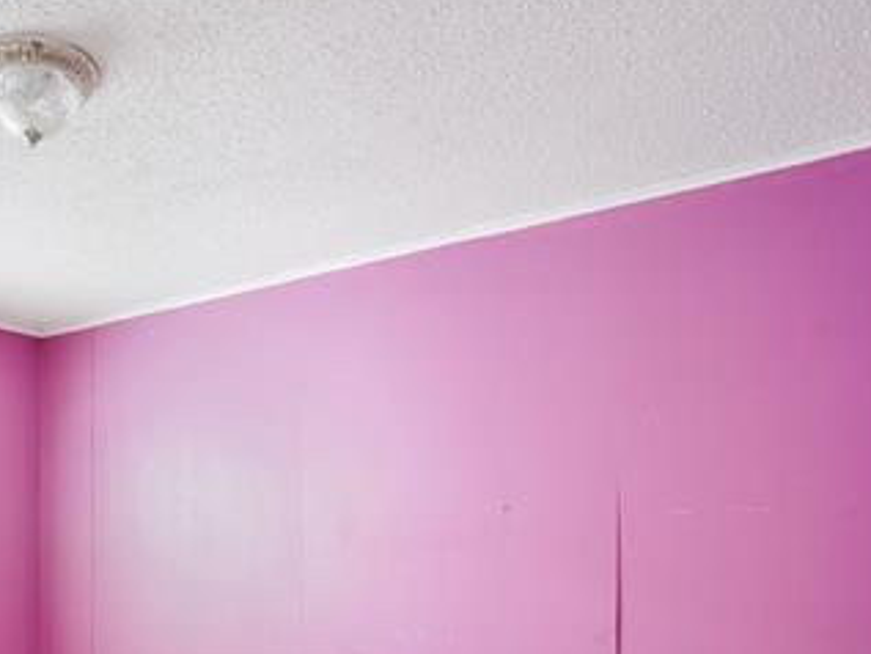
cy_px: 550
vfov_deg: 40.7
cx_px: 154
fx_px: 831
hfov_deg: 51.3
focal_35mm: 33
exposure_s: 1/6
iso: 800
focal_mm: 17
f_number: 11
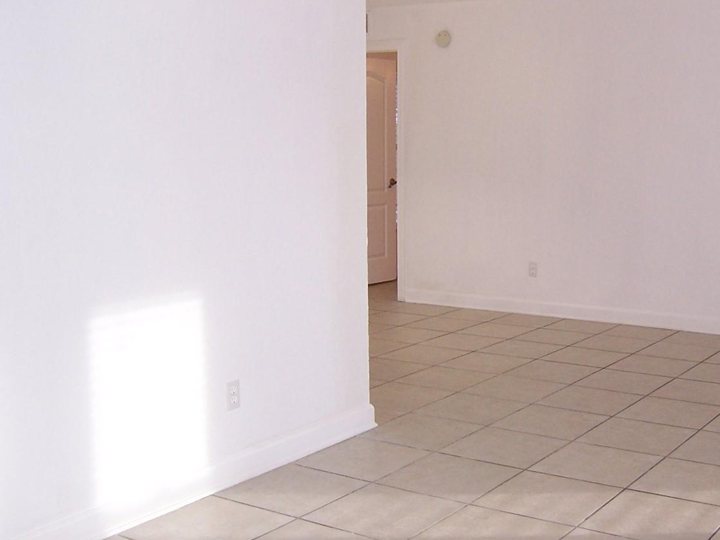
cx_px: 493
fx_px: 978
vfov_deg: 30.9
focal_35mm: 47
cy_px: 240
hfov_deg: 39.8
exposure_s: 1/90
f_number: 2.8
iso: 140
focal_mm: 5.5
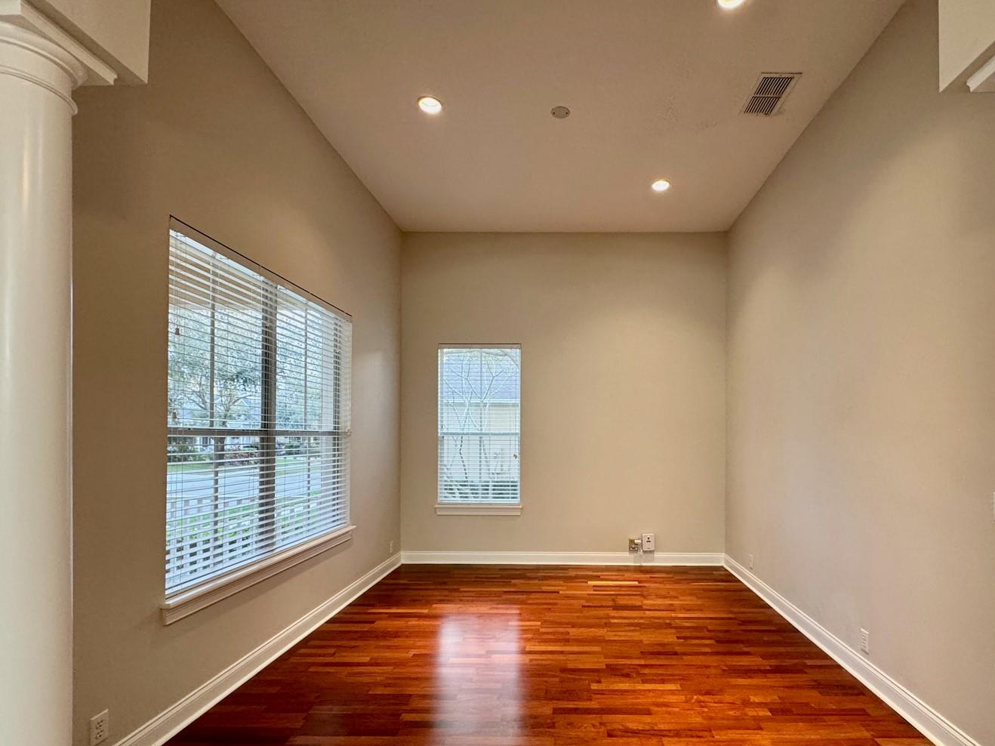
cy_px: 433
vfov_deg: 74.2
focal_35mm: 17
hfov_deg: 90.5
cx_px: 568
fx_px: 489
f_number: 2.2
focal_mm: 2.22
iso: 250
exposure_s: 1/60
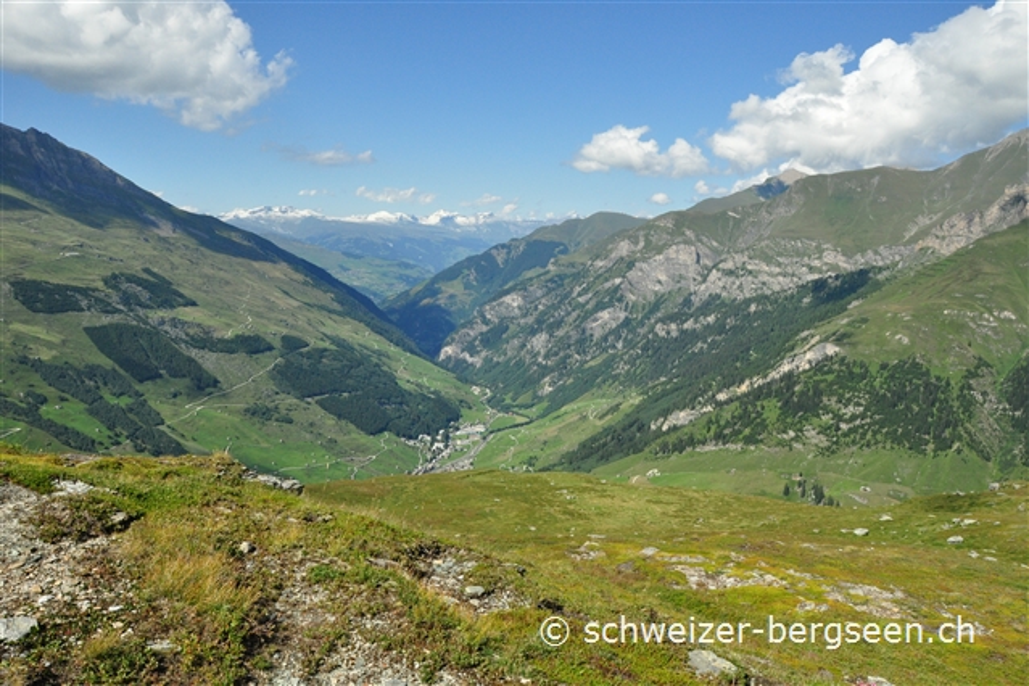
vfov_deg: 47.9
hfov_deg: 67.4
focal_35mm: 27
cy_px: 343
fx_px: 772
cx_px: 514
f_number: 14
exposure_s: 1/800
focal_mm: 18
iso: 800
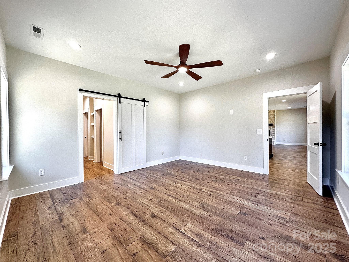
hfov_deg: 102.1
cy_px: 131
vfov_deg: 85.7
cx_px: 174
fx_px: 141
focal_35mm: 14
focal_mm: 2.22
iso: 125
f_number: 2.2
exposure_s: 1/120
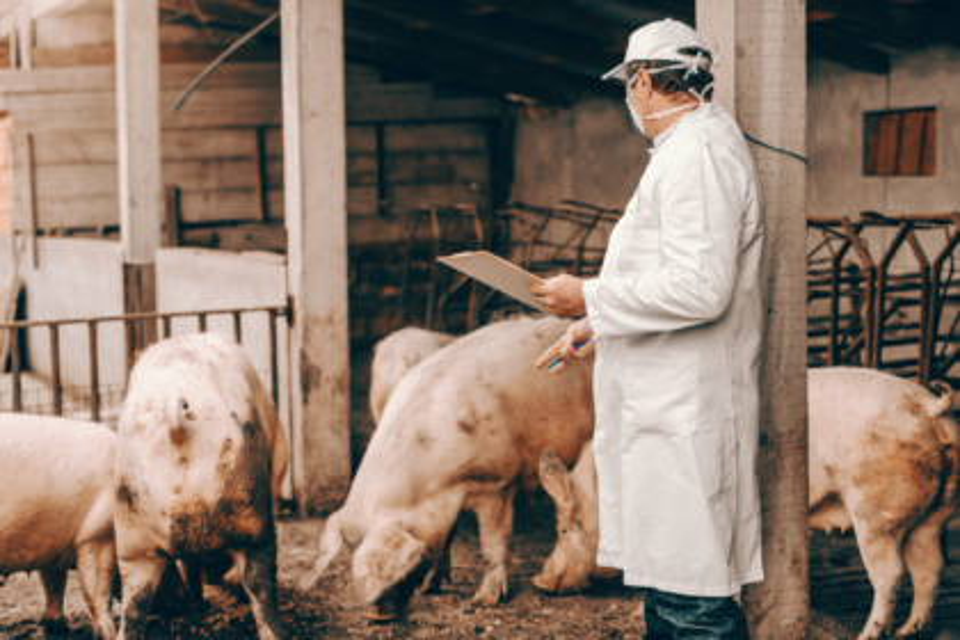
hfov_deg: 28.8
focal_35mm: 70
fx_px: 1867
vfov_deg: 19.5
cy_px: 320
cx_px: 480
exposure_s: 1/800
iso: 320
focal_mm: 70
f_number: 2.8
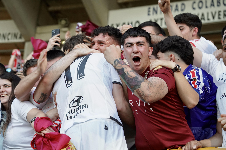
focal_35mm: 102
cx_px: 113
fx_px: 640
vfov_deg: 13.4
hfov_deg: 20.0
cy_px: 75
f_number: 5.6
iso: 4000
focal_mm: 102
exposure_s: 1/500
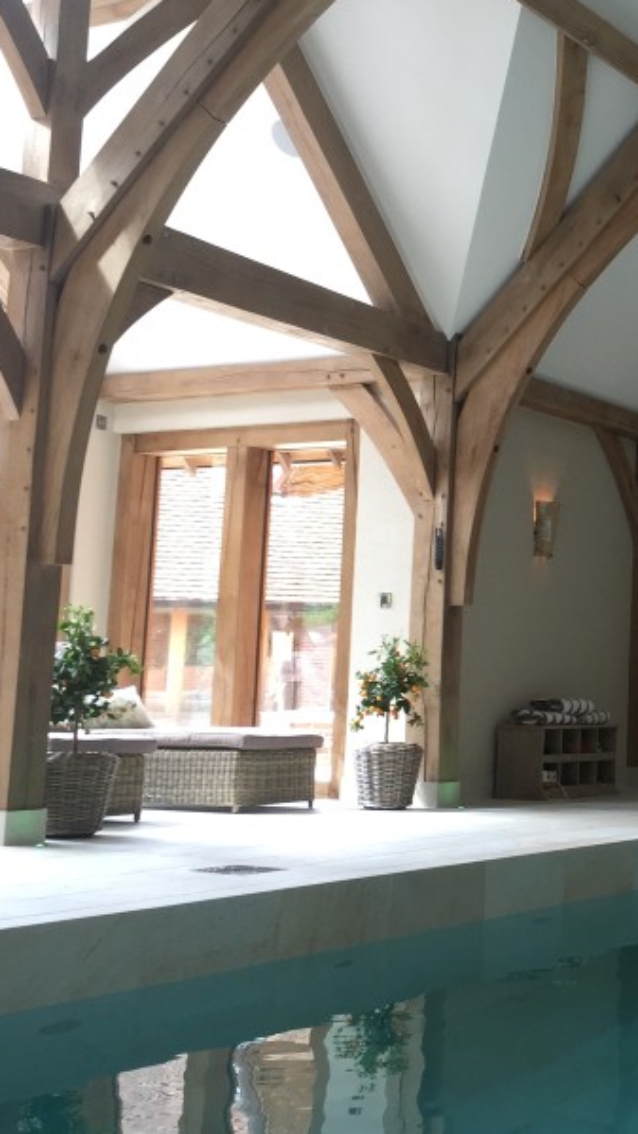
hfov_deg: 20.9
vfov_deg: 38.5
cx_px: 746
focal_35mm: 54
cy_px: 511
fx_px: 1624
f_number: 2.2
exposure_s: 1/60
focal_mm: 4.15
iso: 40
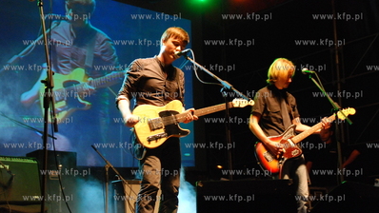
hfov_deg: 27.9
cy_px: 107
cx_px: 190
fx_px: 764
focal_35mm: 76
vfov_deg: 15.9
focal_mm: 48
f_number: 4.8
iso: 1250
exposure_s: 1/20
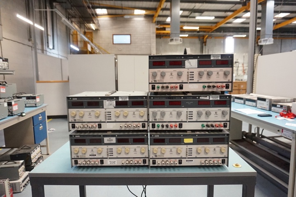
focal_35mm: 24
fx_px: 197
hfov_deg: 73.7
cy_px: 98
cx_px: 148
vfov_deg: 53.1
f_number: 3.5
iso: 3200
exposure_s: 1/160
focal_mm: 16
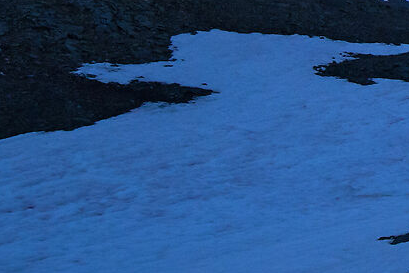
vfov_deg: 13.8
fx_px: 1000
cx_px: 734
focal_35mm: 88
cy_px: -220
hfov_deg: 18.3
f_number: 10
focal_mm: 15
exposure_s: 63
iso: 800
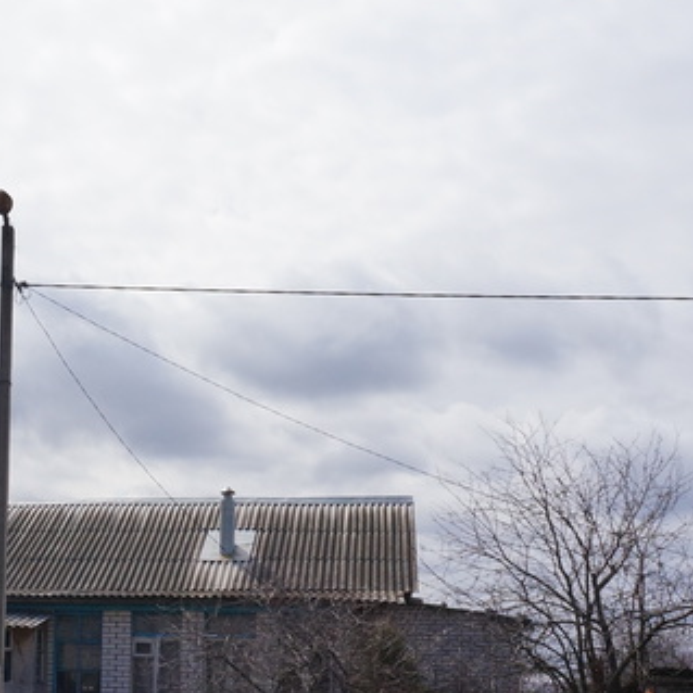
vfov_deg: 27.6
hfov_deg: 26.8
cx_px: 24
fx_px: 1382
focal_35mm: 61
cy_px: 562
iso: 400
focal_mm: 18
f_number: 9
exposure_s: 1/1250
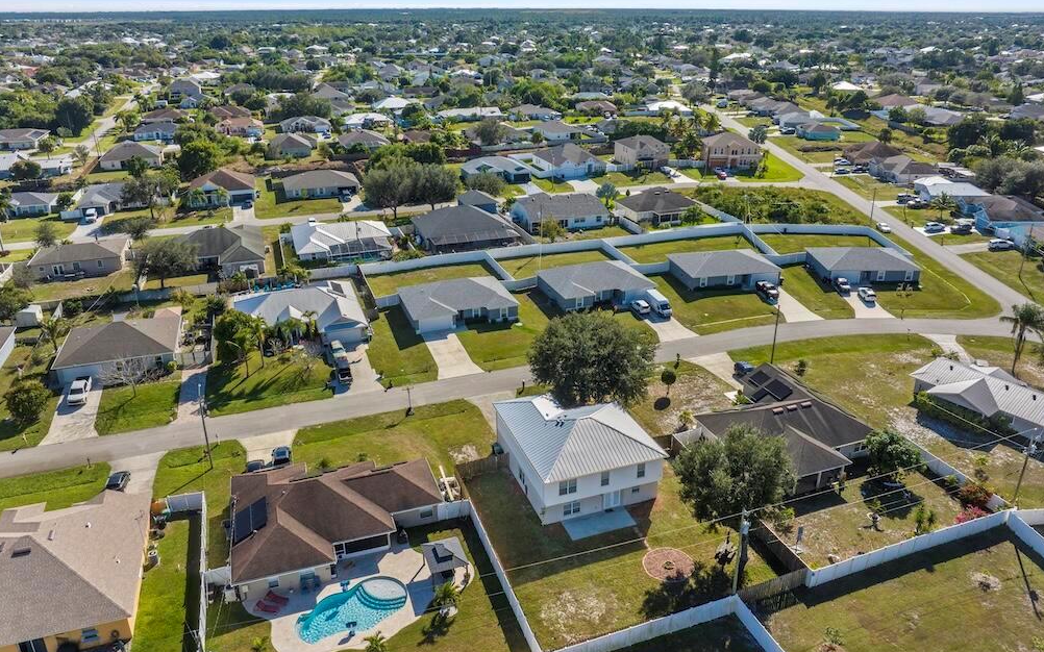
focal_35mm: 26
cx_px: 531
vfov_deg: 47.6
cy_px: 311
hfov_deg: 70.4
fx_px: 740
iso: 100
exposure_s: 1/40
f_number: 6.3
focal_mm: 12.29
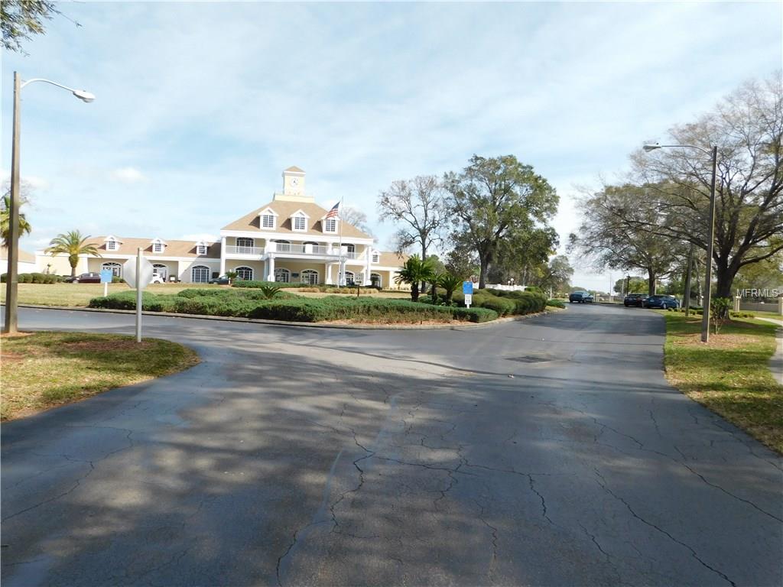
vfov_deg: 58.9
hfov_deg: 73.9
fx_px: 520
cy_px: 294
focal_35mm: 23
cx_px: 392
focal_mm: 4
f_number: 3
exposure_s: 1/1000
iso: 125
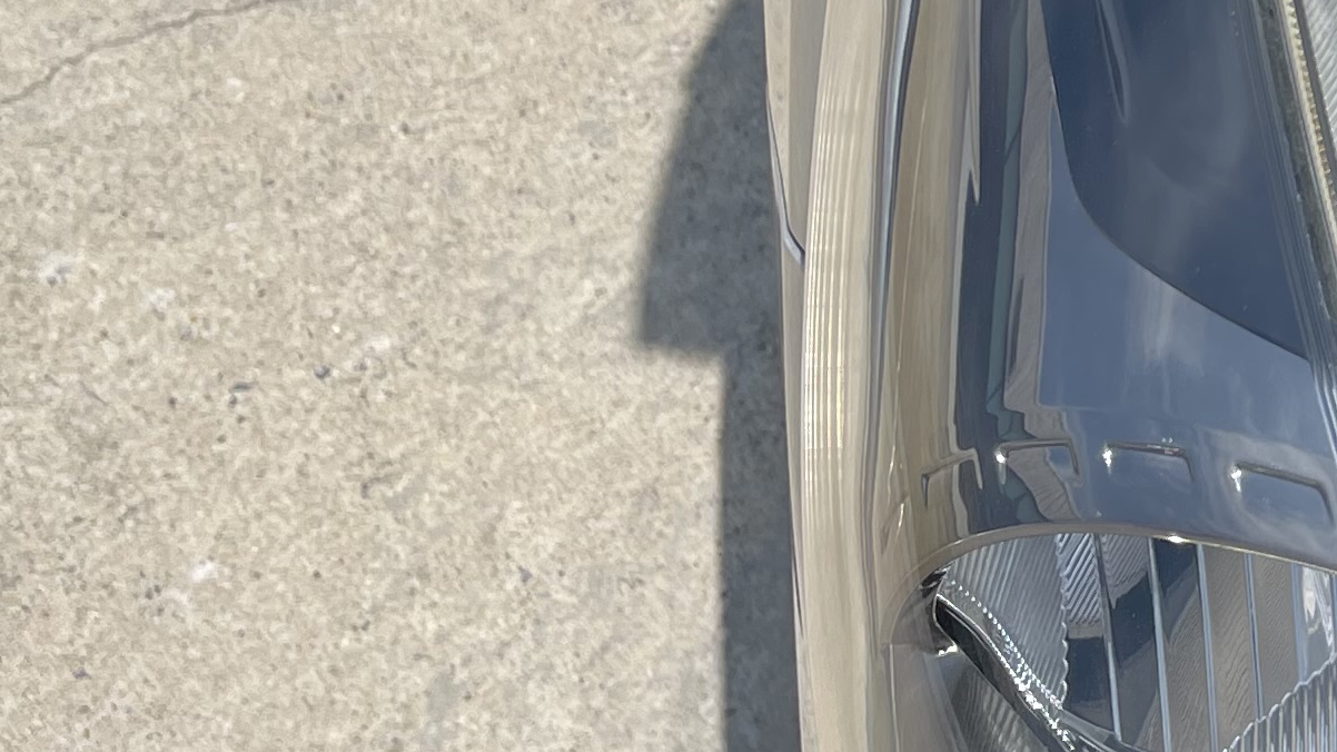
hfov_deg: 20.0
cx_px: 1872
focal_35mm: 95
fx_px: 3368
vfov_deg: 12.3
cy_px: -274
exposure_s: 1/4202
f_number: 1.6
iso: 32
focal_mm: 5.1
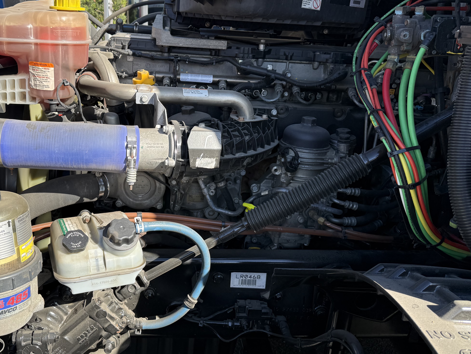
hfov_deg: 52.0
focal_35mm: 35
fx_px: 476
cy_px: 177
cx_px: 171
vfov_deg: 40.7
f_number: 1.78
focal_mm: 6.76
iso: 80
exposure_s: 1/1385
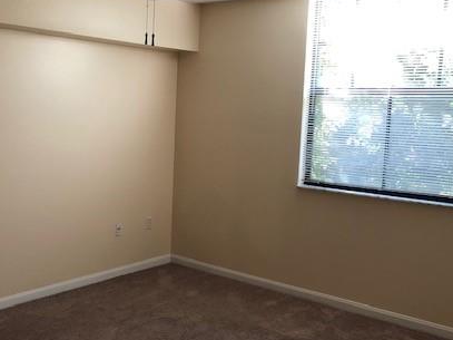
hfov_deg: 42.2
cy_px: 169
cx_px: 142
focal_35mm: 44
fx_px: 576
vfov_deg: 32.9
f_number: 1.8
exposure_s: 1/20
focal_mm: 4
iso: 40
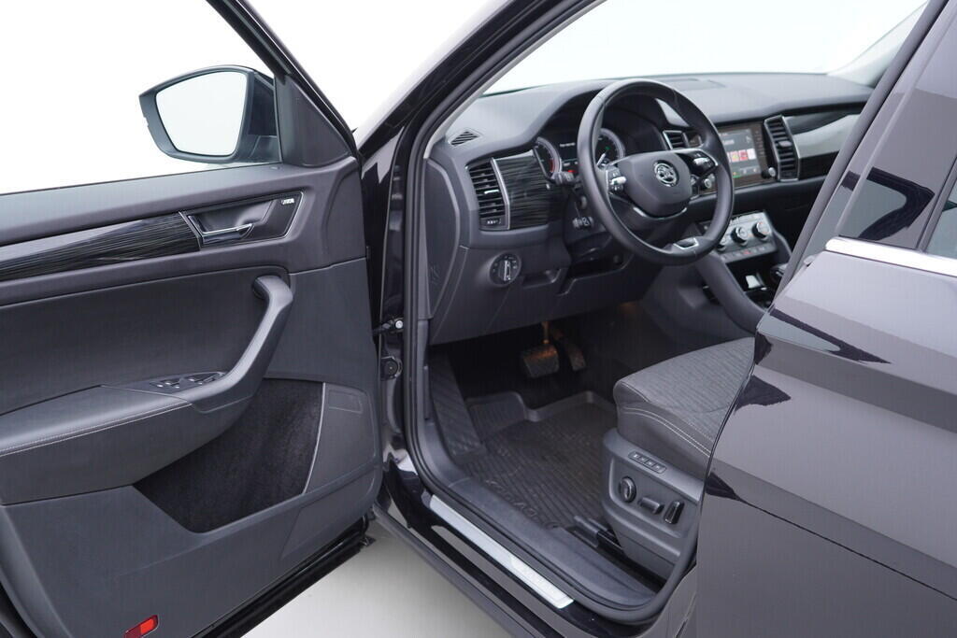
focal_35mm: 36
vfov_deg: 36.9
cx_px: 478
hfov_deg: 53.1
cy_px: 319
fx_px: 957
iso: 160
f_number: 2.8
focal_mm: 24
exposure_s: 1/40
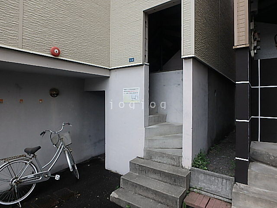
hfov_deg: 79.0
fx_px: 168
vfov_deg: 63.4
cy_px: 104
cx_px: 138
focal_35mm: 21
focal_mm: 3.7
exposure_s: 1/100
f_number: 3.5
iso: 125
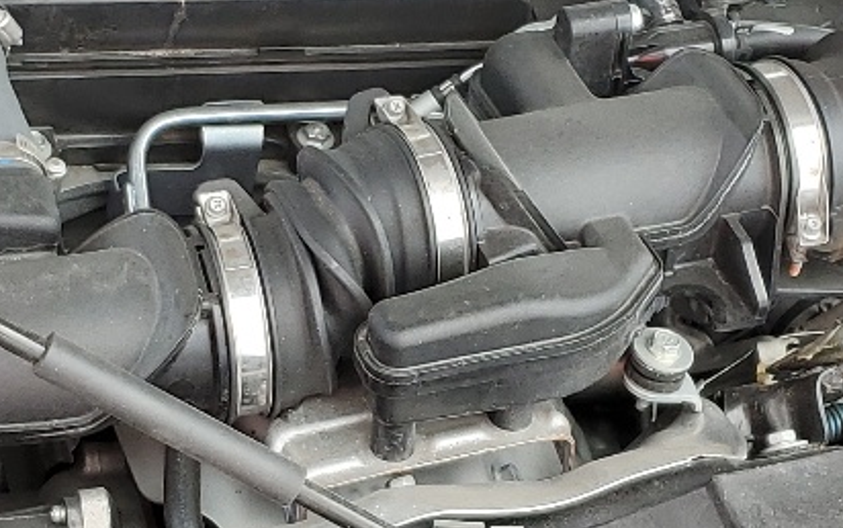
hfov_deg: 19.4
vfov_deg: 12.2
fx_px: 2460
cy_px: 327
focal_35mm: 107
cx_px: 315
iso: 50
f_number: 1.5
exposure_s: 1/526
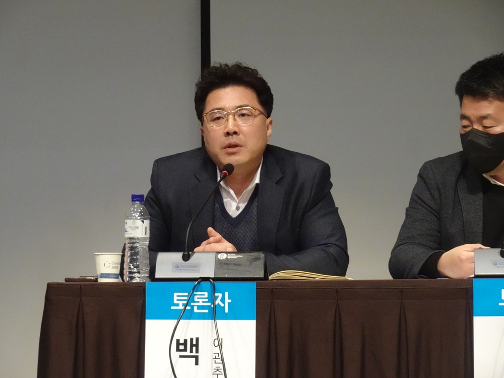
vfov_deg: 7.2
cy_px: 189
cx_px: 252
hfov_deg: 9.6
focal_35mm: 206
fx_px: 2999
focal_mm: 33.18
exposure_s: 1/80
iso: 1250
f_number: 6.3
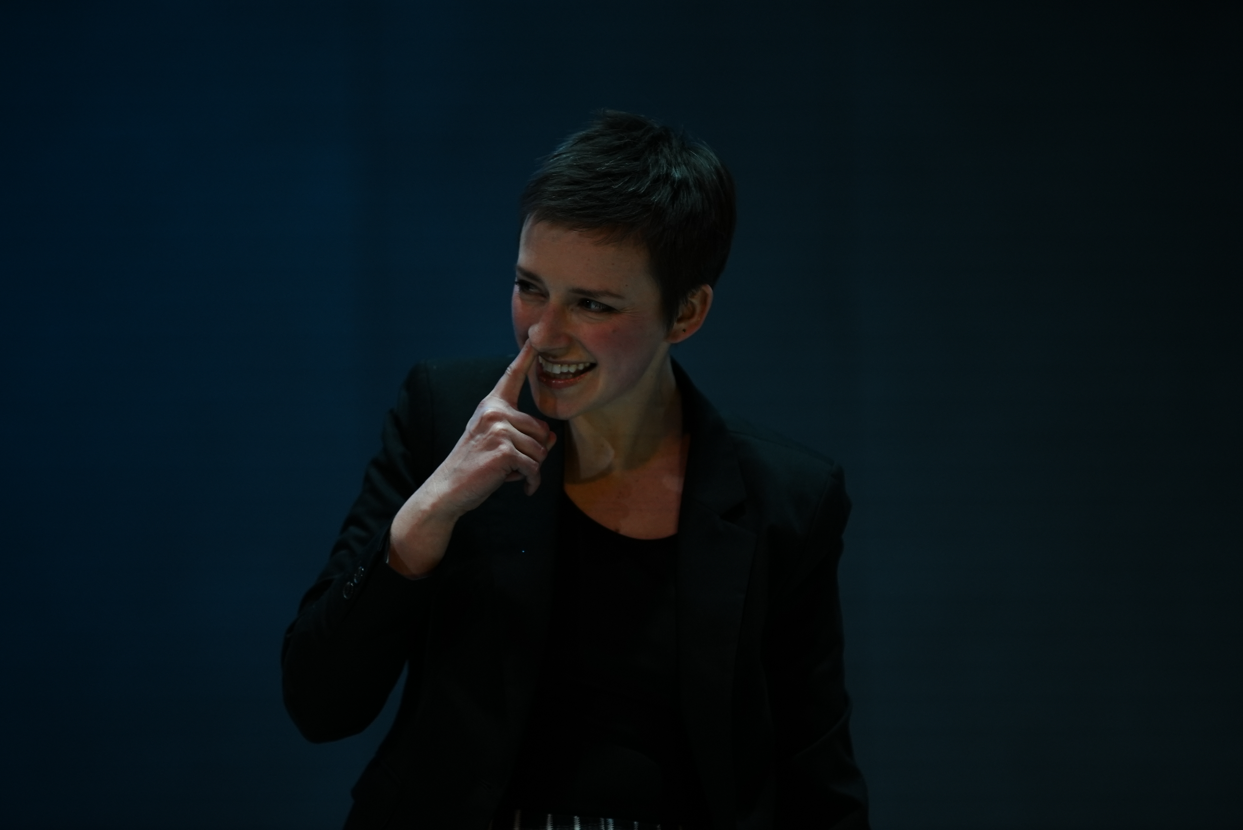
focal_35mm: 200
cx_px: 622
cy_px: 415
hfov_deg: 10.3
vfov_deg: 6.9
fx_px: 6909
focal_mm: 200
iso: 1600
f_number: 2.8
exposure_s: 1/400
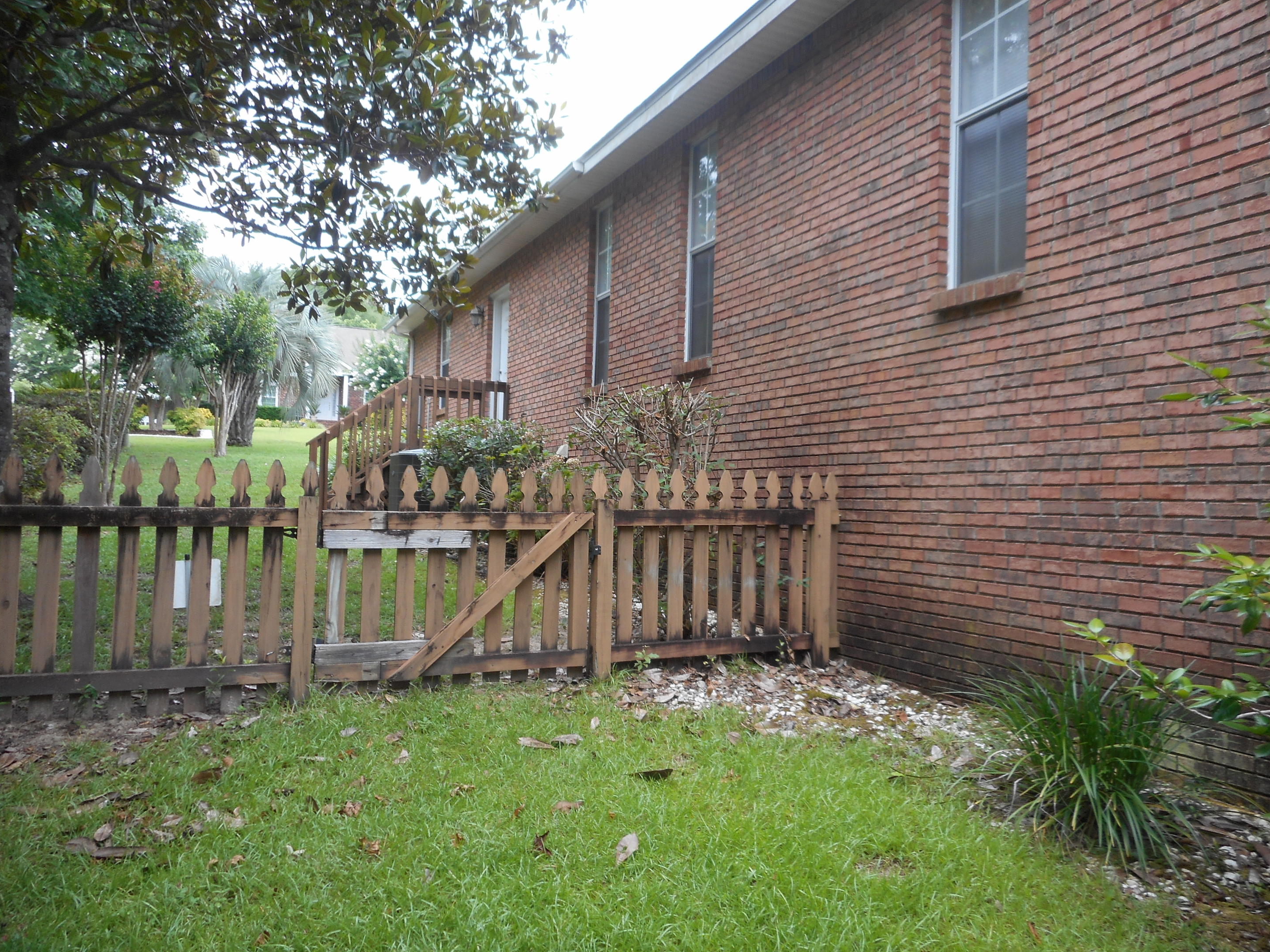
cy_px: 459
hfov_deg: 67.3
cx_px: 644
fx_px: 954
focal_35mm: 26
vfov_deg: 53.0
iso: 80
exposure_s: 1/30
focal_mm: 4.5
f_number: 3.7
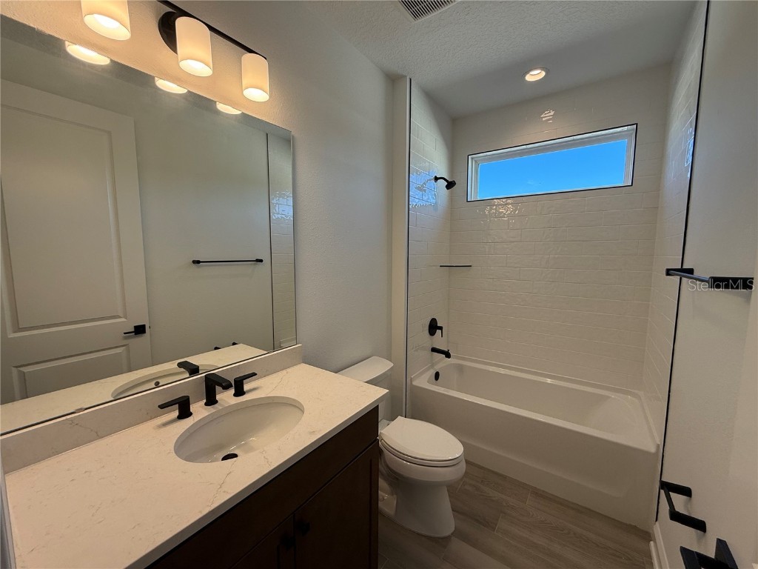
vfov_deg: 85.7
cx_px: 379
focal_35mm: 14
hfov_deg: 102.1
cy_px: 284
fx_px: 307
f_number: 2.2
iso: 64
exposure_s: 1/133
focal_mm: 2.22
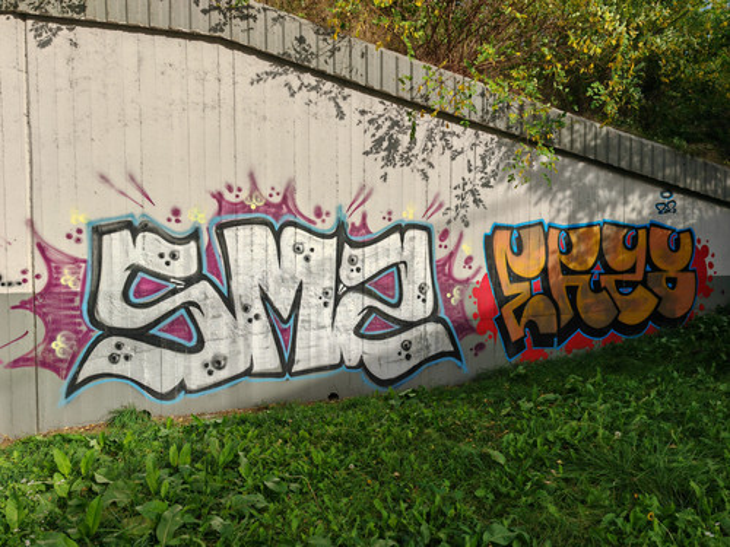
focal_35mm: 27
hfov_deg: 65.3
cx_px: 365
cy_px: 274
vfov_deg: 51.4
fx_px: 569
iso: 50
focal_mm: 7.62
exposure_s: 1/3000
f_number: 1.6
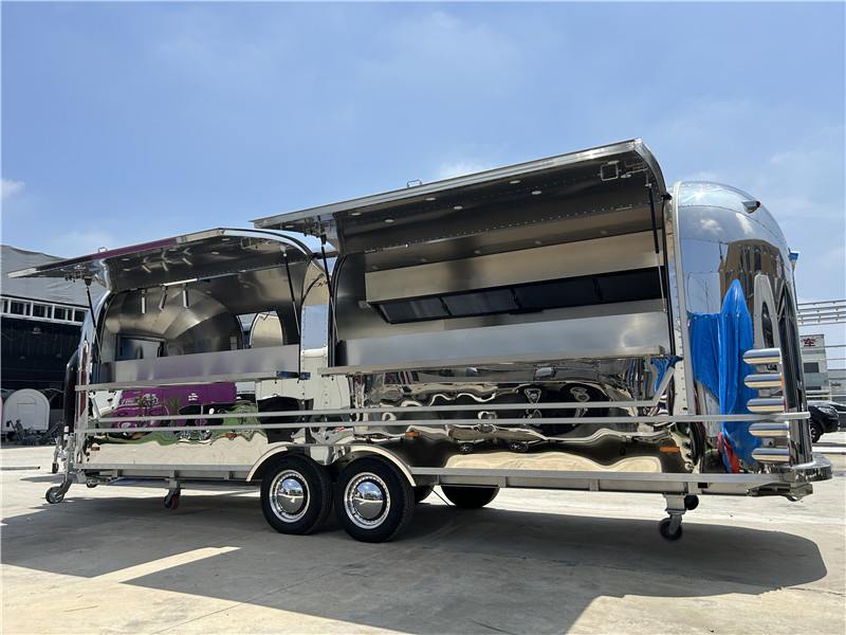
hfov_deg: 67.3
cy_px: 318
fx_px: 635
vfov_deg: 53.1
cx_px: 423
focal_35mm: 26
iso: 50
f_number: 1.5
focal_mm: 5.7
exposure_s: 1/5076
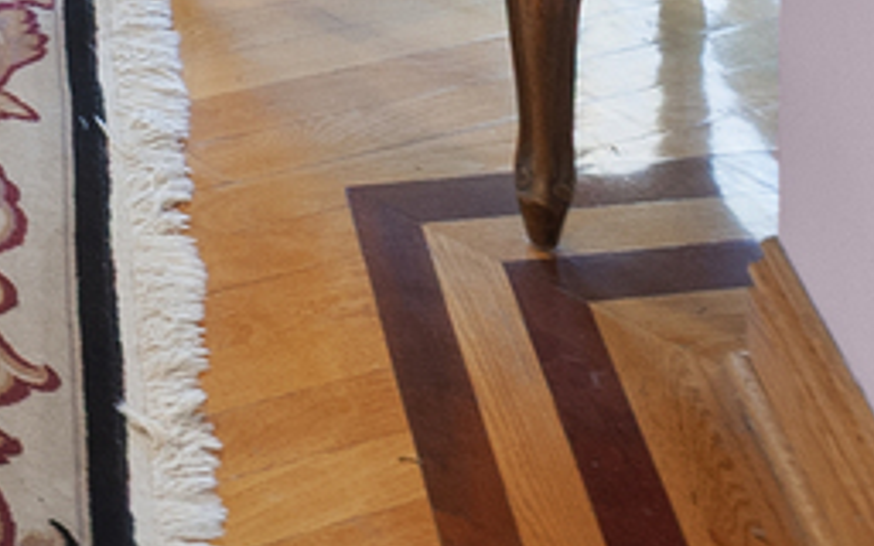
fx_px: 2001
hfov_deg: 15.1
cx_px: -1193
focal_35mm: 84
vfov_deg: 10.1
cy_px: -1211
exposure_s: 1/5
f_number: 8
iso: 400
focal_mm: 13
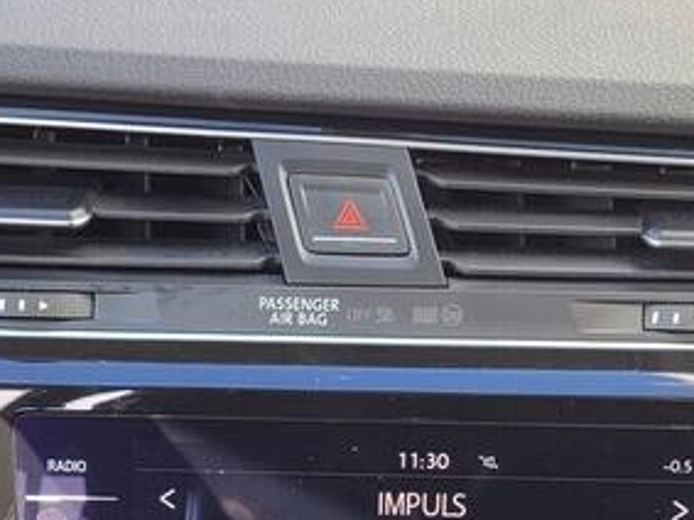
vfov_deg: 14.7
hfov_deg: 20.9
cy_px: 770
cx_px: 321
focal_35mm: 94
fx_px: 1884
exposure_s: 1/122
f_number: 1.8
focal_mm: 5.4
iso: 40
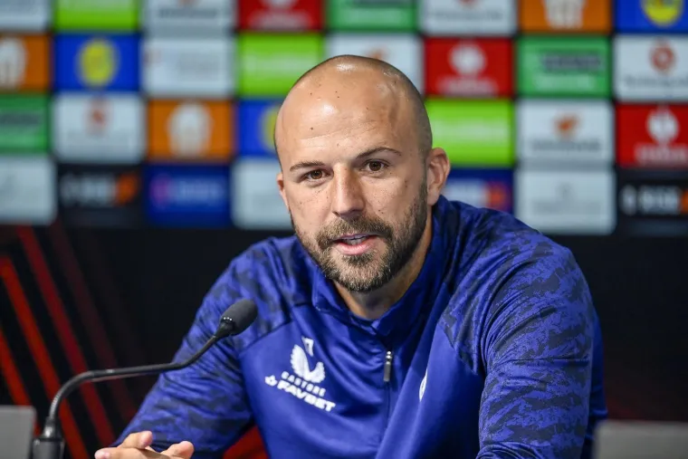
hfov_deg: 5.2
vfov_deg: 3.4
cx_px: 344
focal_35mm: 400
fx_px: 7645
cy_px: 230
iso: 2000
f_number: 2.8
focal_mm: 400
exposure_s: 1/1250
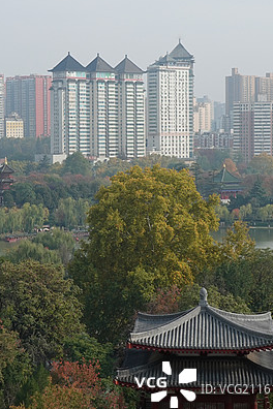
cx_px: 74
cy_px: 191
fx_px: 1149
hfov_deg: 13.5
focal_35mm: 101
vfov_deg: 20.2
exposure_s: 1/500
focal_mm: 19.03
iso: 125
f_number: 5.6
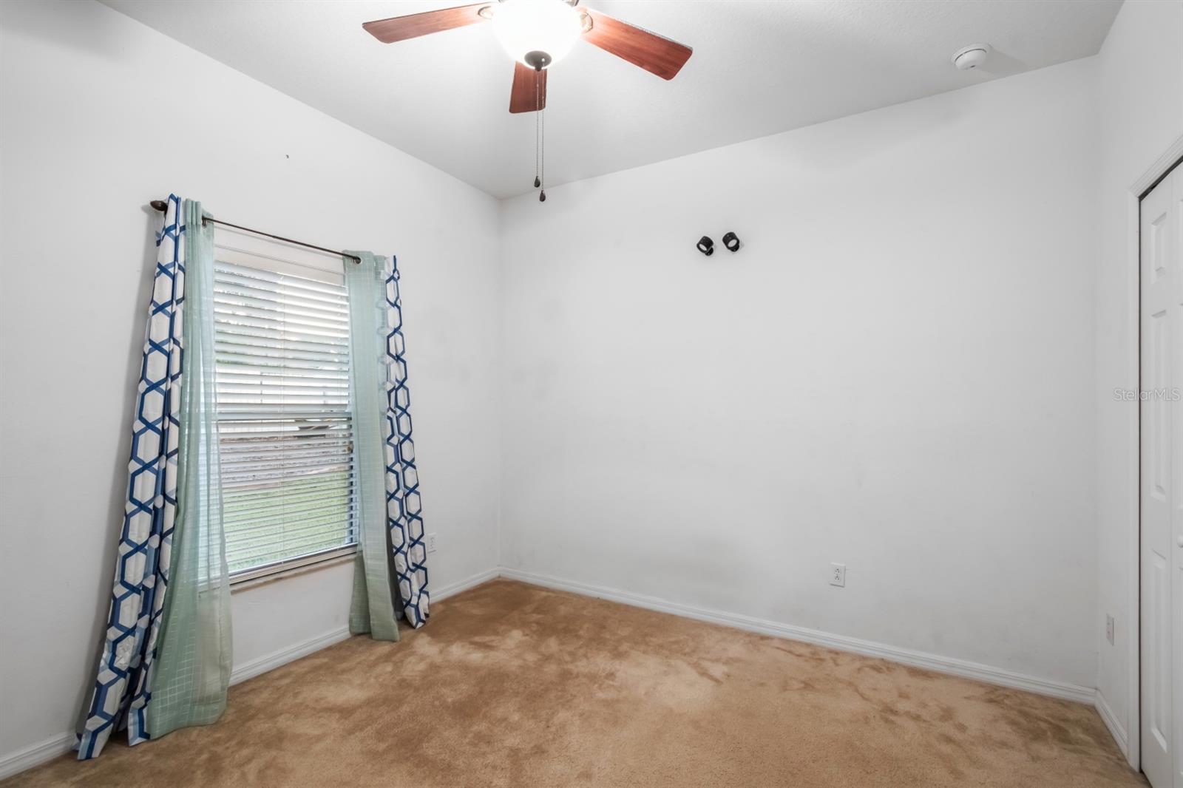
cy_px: 394
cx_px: 592
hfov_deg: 100.4
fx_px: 493
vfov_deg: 77.3
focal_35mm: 15
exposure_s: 1/1.67
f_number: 9
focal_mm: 10
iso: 250
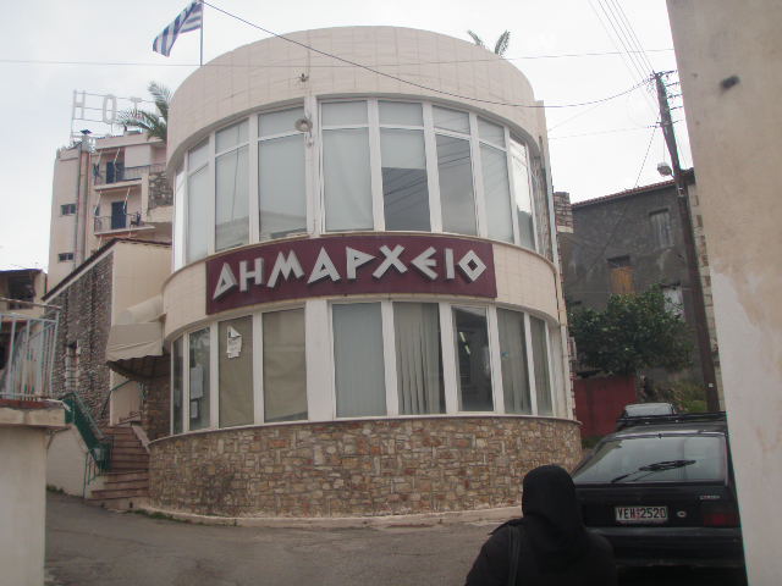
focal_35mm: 38
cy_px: 293
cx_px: 391
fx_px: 858
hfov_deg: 49.0
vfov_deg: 37.7
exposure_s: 1/500
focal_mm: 6.7
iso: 80
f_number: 3.5
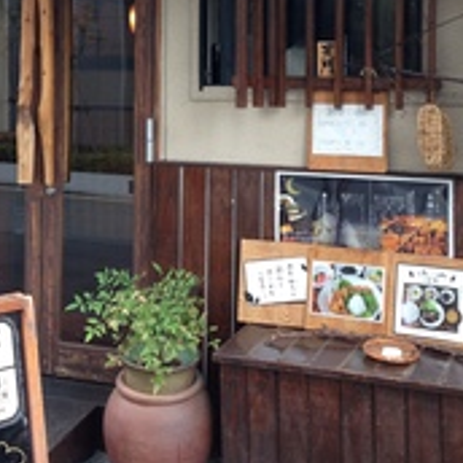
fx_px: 1029
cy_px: 65
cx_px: 194
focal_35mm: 68
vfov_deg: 24.8
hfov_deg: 25.3
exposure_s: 1/120
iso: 64
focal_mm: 4.12
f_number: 2.4
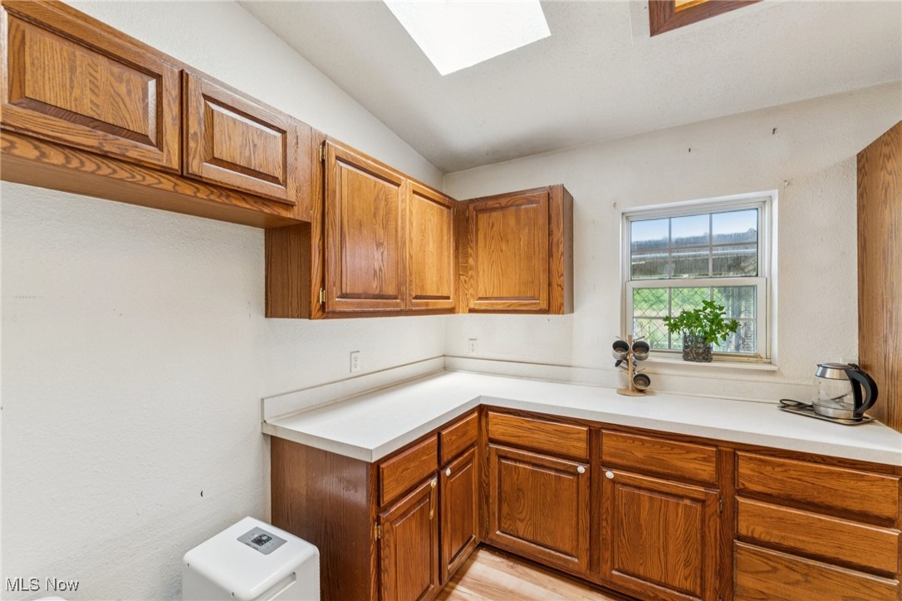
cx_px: 451
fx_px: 351
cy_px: 300
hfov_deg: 104.3
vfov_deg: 81.2
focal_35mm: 14
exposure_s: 1/60
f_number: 5.6
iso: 640
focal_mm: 14
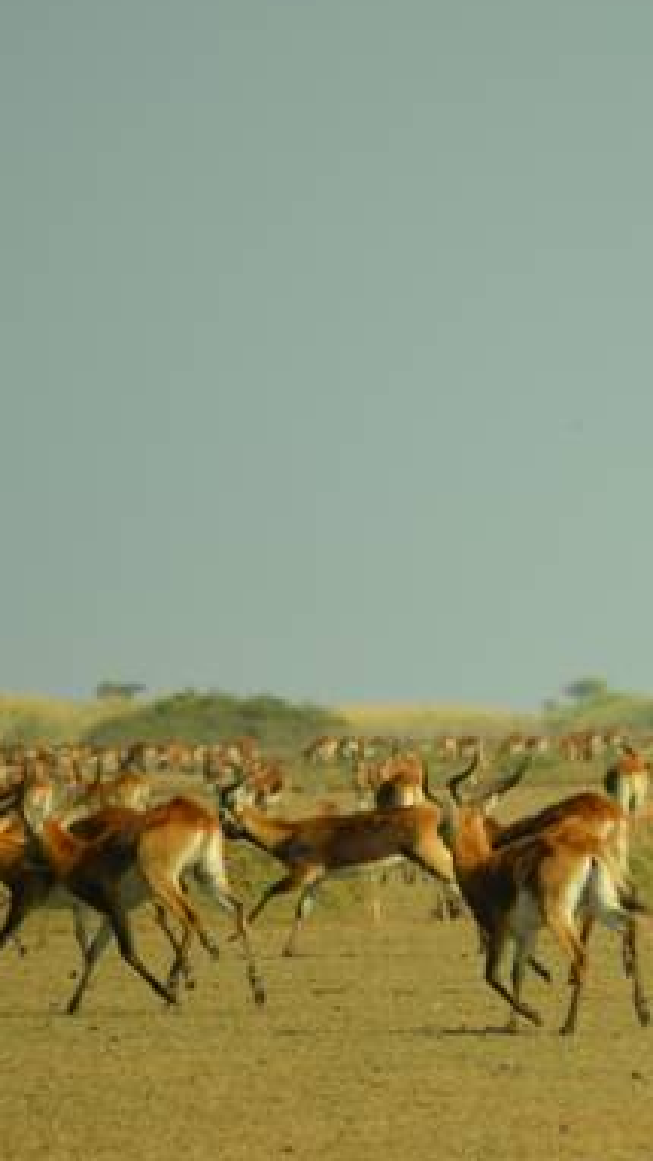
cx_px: 680
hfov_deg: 2.1
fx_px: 18215
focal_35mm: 592
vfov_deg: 3.6
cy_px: 590
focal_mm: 200
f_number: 5.6
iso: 140
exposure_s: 1/500
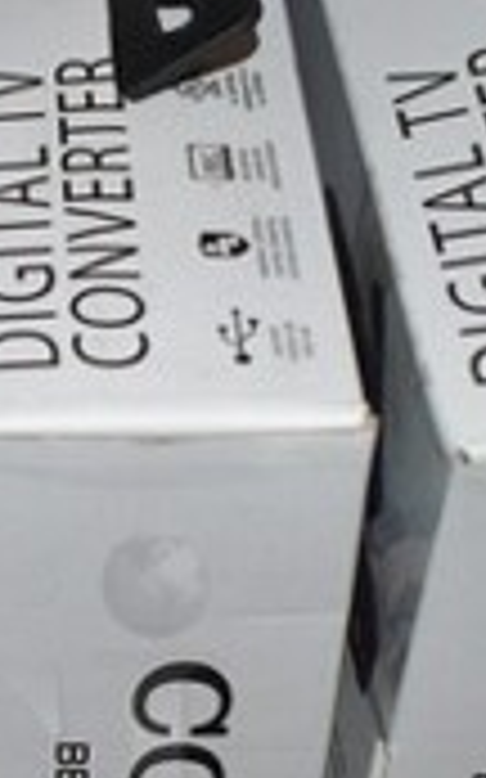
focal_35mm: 108
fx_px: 2291
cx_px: -108
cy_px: 765
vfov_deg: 18.8
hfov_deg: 11.8
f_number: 3.5
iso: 320
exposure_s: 1/125
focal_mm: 20
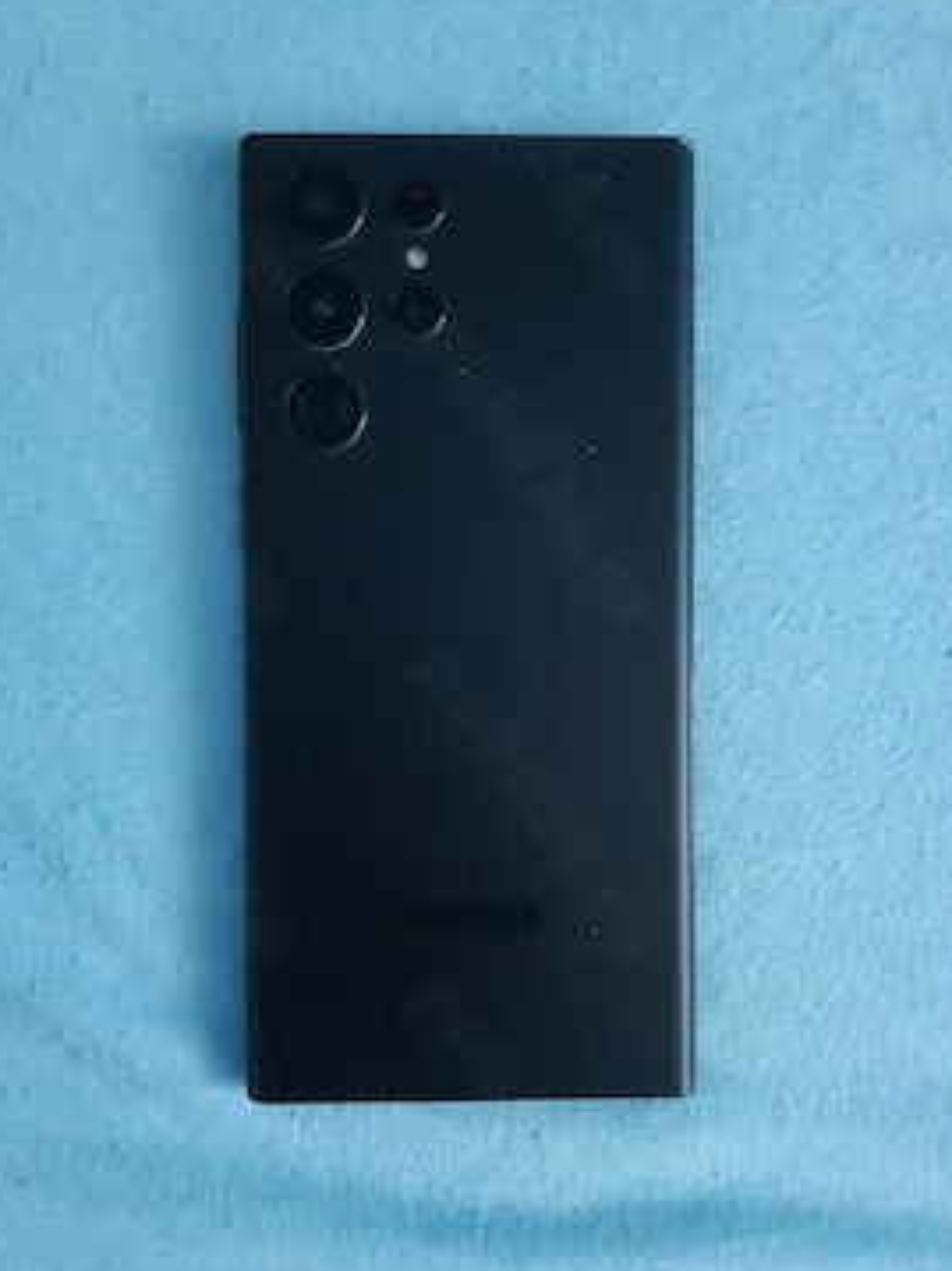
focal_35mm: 29
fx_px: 1064
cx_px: 510
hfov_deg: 48.2
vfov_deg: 61.7
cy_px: 634
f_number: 1.7
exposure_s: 1/20
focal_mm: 3.92
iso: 500
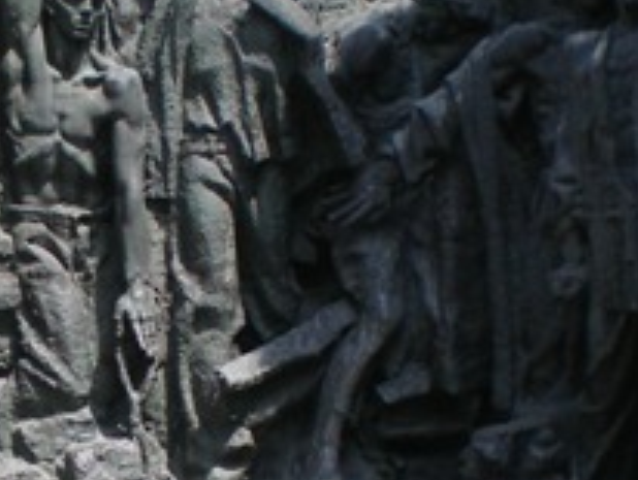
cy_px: 331
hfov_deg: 16.6
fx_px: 2177
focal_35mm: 118
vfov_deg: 12.6
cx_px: 161
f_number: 3.1
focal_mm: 6.3
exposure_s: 1/400
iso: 64
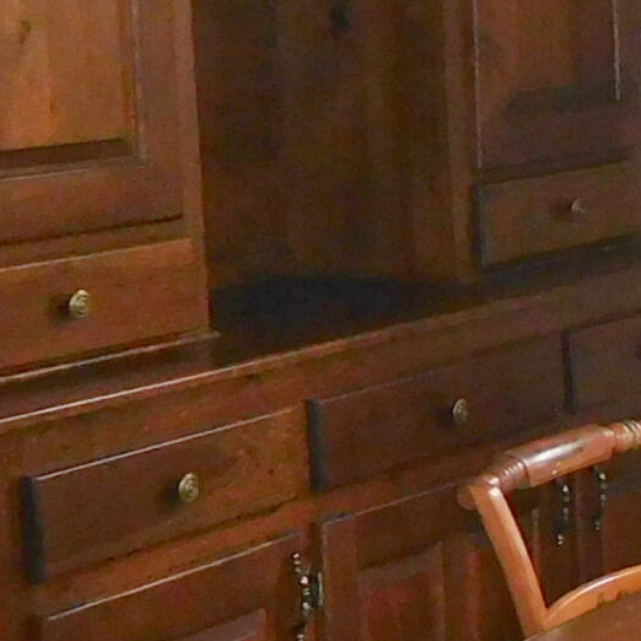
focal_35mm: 127
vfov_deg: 13.7
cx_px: 1517
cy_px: 328
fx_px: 2661
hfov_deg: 11.5
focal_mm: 4.5
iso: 360
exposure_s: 1/30
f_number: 3.4
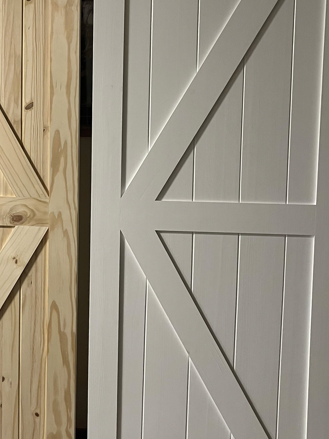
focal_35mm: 47
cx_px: 106
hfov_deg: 30.6
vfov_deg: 40.4
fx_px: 595
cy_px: 192
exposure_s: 1/60
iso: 320
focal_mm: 5.1
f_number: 1.6
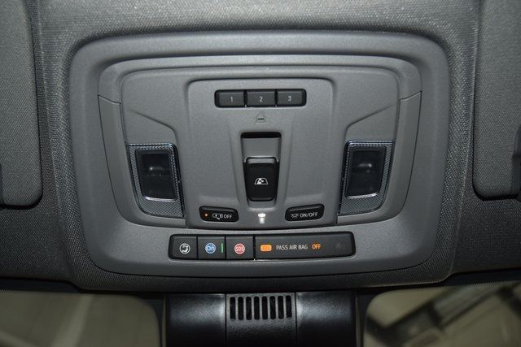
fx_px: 521
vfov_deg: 36.9
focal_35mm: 36
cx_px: 260
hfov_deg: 53.1
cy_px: 174
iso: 450
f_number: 3.8
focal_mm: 24
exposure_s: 1/60
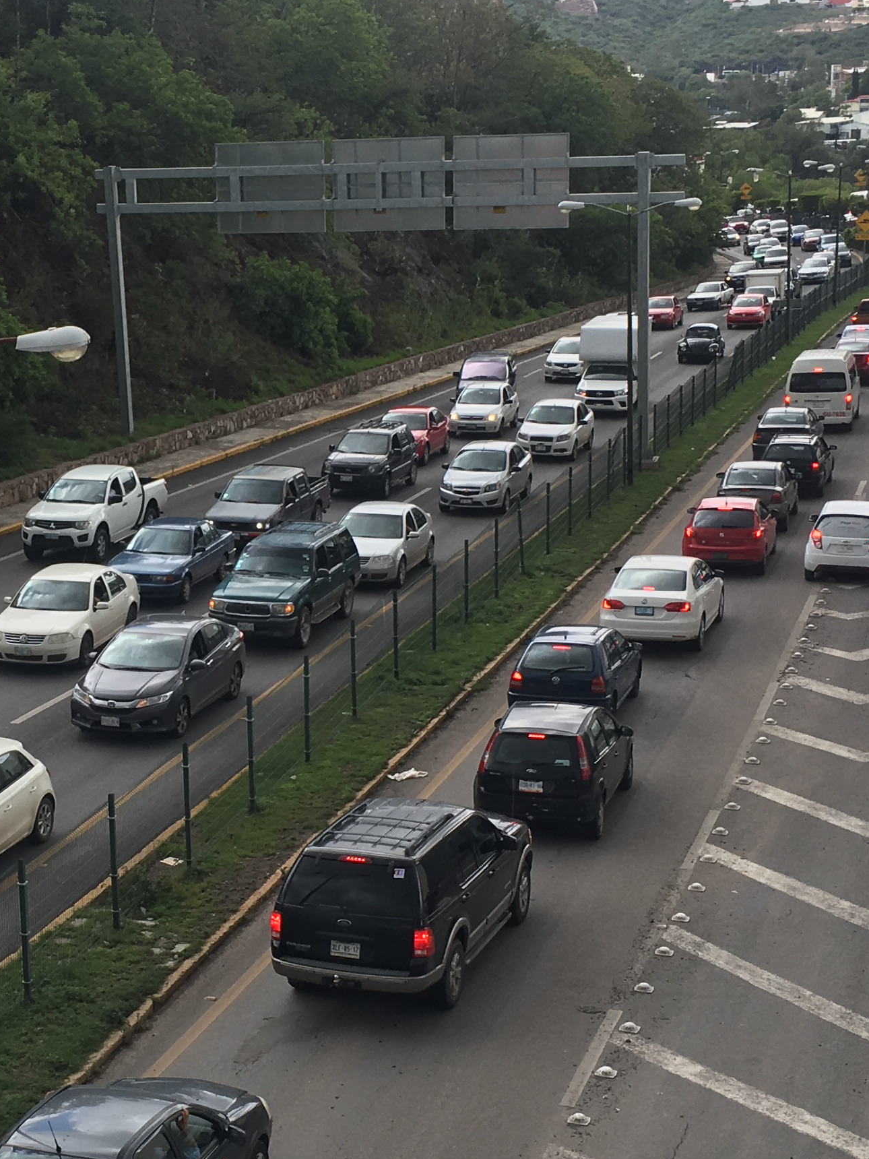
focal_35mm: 68
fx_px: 2276
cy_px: 623
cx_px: 132
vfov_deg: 28.6
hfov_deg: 21.3
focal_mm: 4.15
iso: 25
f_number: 2.2
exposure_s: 1/411
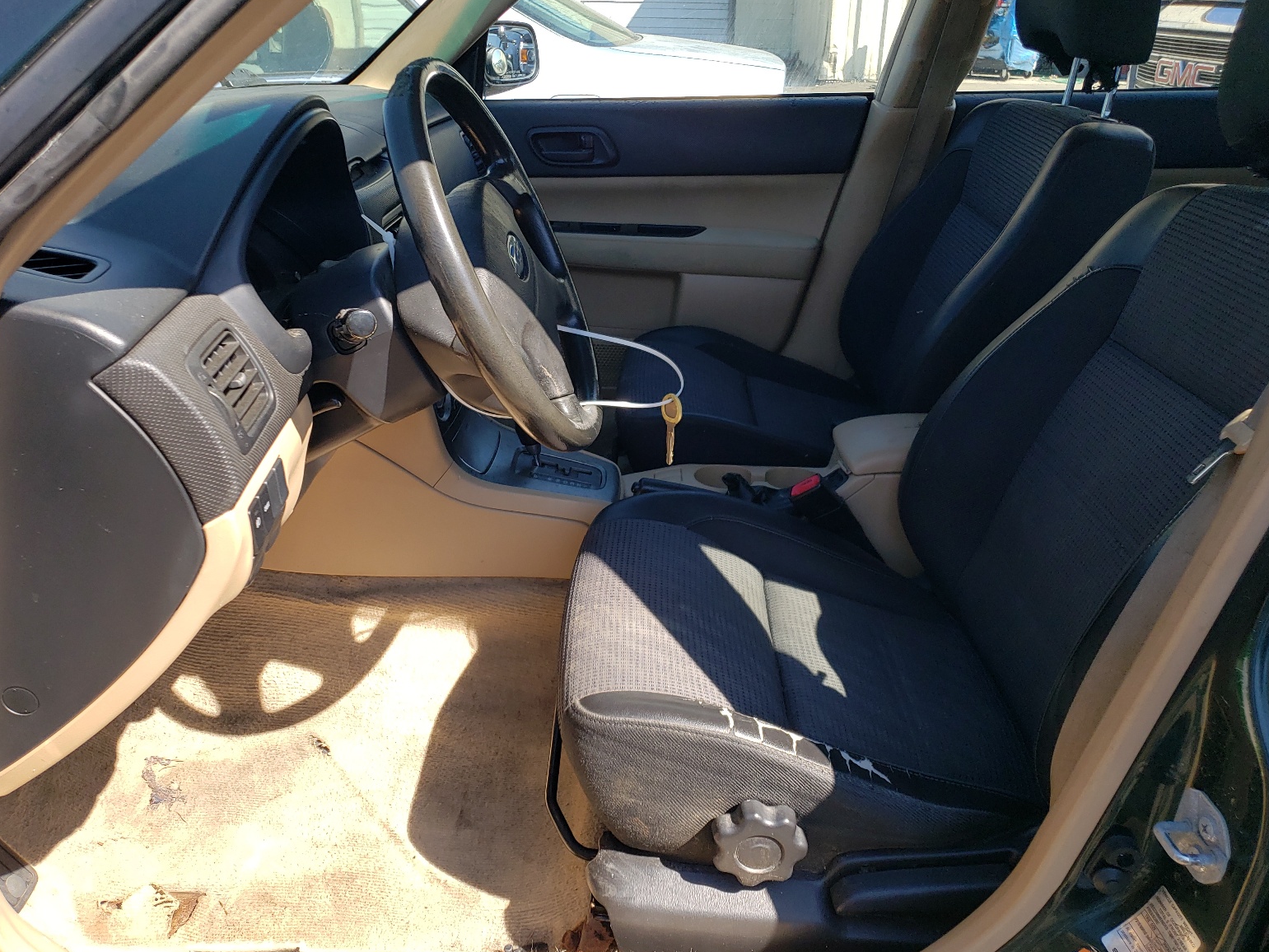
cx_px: 626
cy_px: 463
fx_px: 990
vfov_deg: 51.4
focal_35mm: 27
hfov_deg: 65.3
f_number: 1.5
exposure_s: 1/833
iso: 50
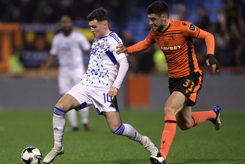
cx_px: 123
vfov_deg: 3.4
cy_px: 82
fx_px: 2736
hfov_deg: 5.1
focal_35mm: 402
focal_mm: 400
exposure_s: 1/1600
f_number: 2.8
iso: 6400
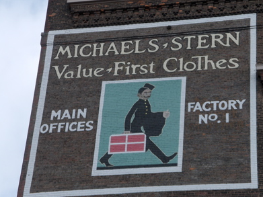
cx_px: 132
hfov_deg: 19.1
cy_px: 100
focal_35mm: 103
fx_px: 782
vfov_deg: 14.4
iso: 100
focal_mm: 20.7
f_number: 4
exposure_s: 1/508
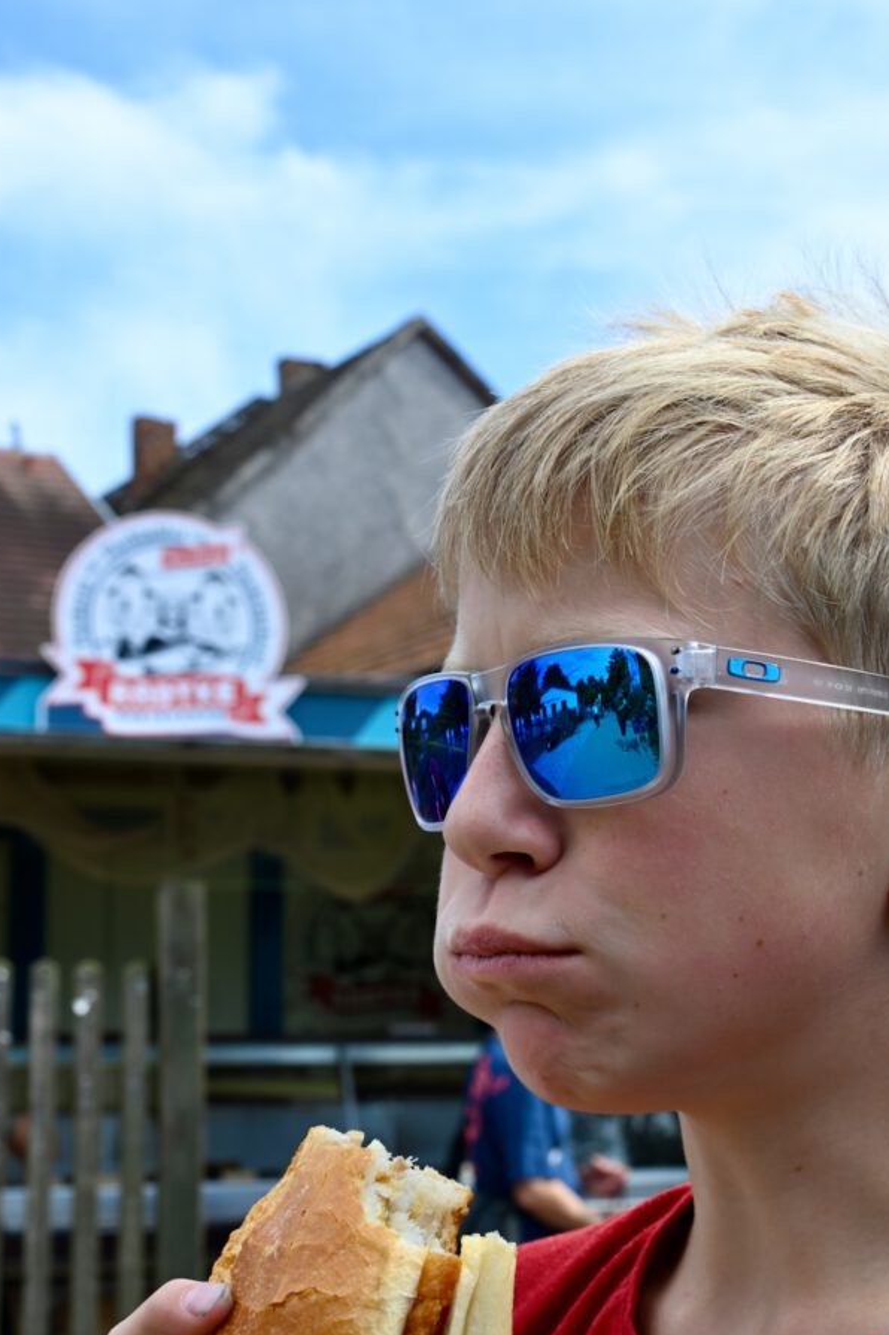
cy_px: 713
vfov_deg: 33.9
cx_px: 477
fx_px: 2187
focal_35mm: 59
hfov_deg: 23.0
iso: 200
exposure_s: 1/160
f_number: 11
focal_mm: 48
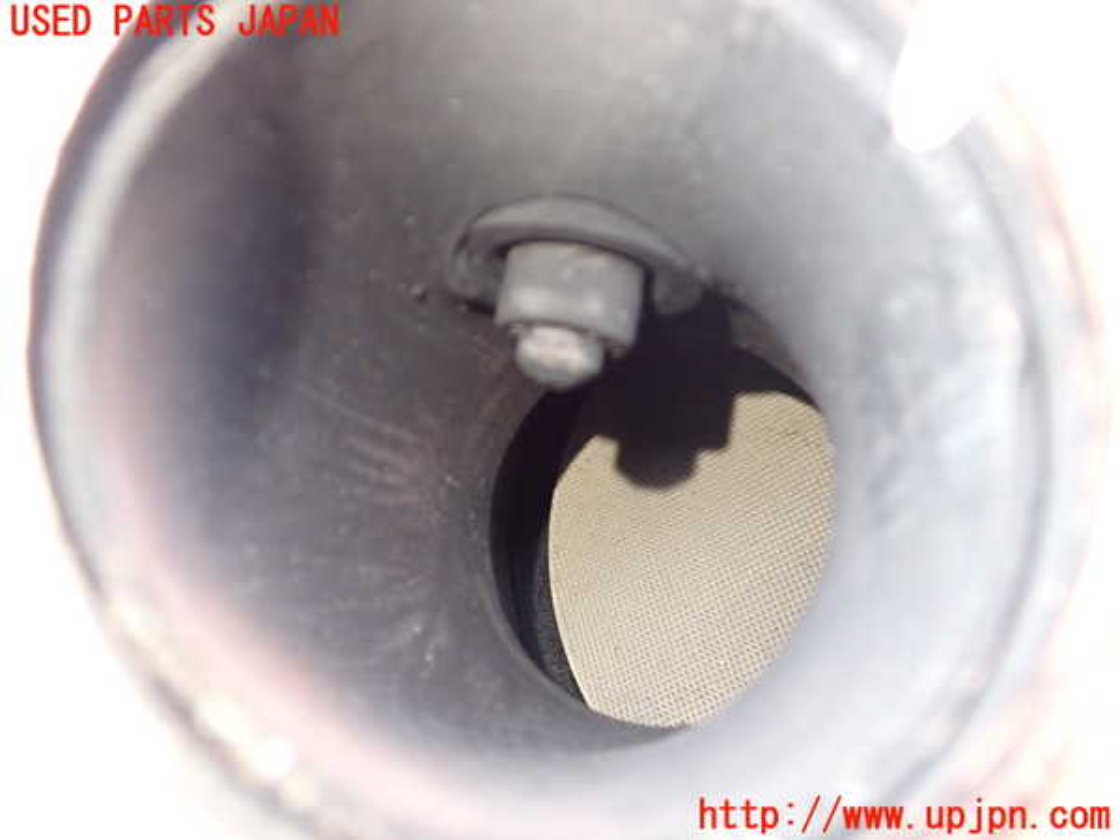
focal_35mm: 30
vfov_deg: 46.8
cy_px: 420
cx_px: 560
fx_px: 971
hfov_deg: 60.0
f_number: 2.3
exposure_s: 1/30
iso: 500
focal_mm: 5.4
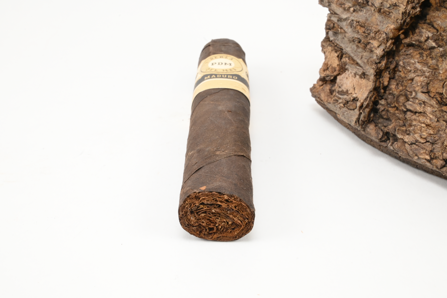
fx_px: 512
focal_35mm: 41
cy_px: 149
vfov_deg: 32.4
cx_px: 224
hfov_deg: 47.2
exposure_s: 1/15
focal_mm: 27.5
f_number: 22
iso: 640
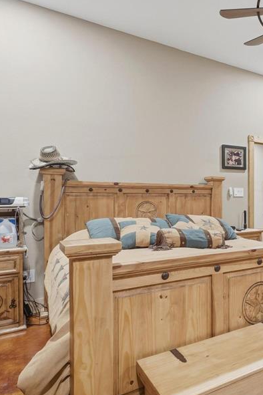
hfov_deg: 43.6
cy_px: 205
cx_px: 253
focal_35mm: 26
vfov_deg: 69.4
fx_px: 285
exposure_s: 1/50
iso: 640
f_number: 8
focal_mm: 10
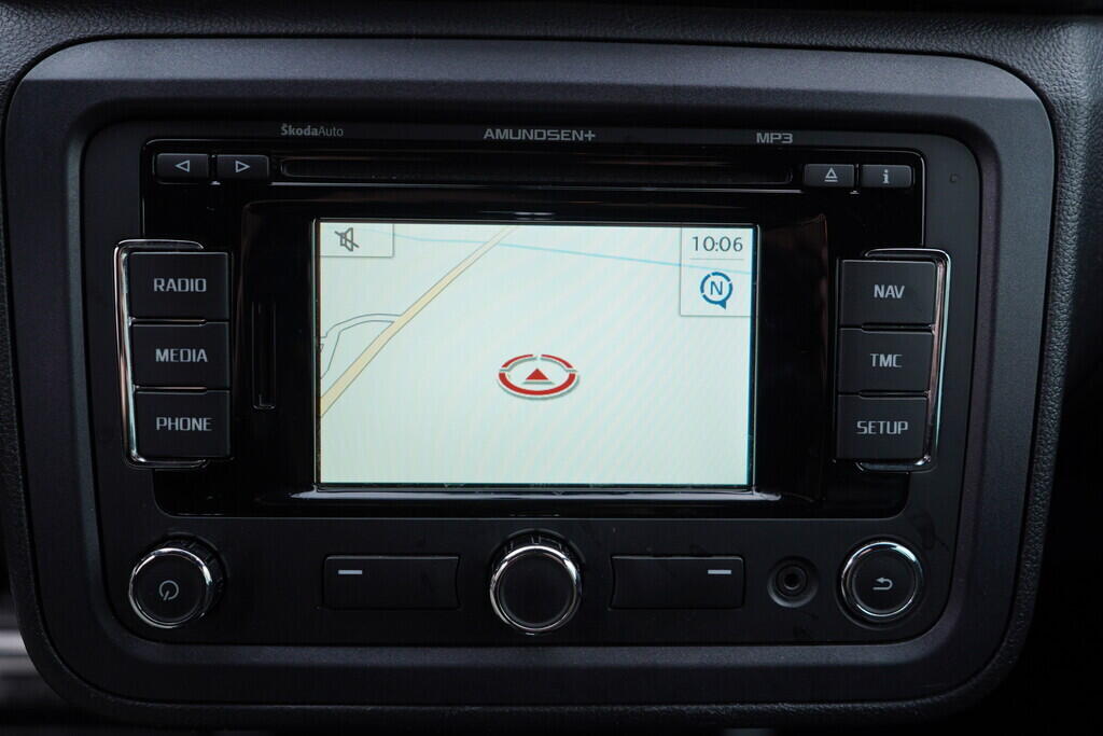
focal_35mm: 36
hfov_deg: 53.1
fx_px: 1103
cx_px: 552
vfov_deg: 36.9
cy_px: 368
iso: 125
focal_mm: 24
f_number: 3.2
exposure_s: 1/50
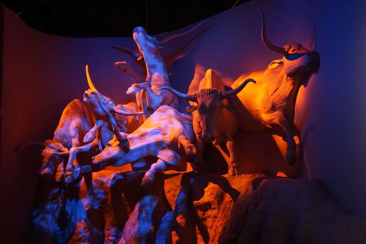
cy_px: 122
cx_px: 183
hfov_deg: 53.1
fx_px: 366
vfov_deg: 36.9
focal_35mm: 36
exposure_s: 1/50
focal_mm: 24
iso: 3200
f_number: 4.5
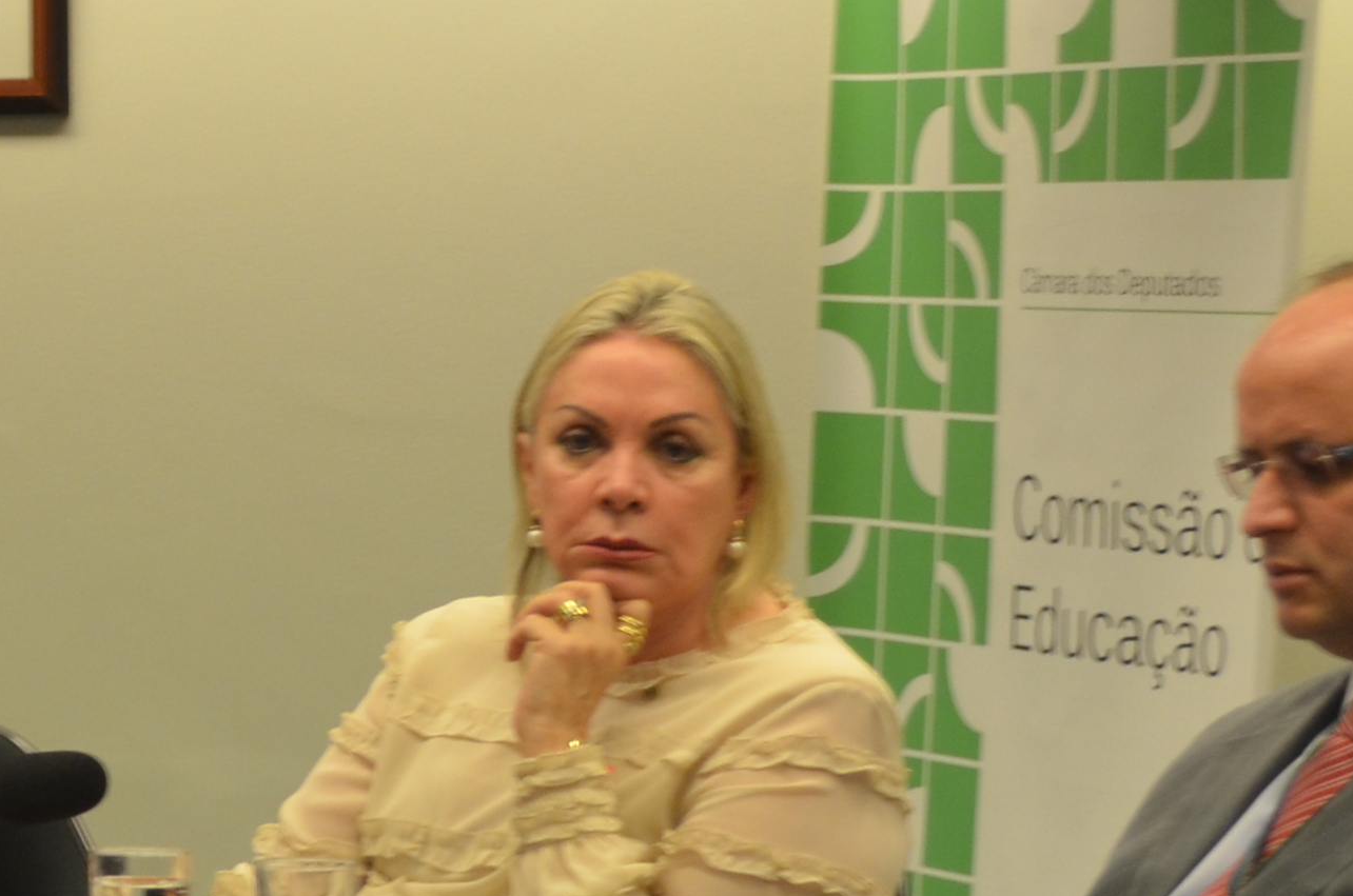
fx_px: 6262
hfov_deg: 11.9
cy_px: 370
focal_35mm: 167
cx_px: -576
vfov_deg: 8.2
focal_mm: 29
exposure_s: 1/80
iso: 400
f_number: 4.5
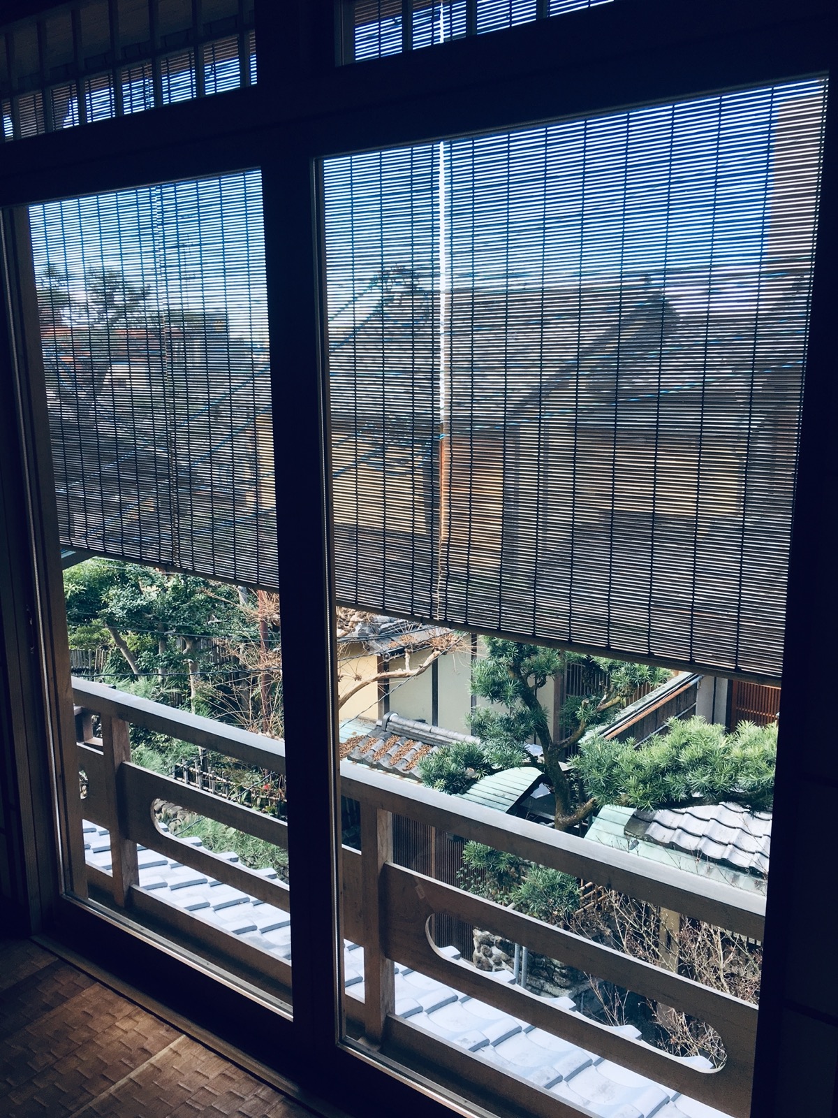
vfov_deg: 61.7
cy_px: 559
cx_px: 419
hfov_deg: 48.2
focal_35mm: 29
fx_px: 936
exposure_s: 1/40
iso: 32
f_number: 2.2
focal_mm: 4.15
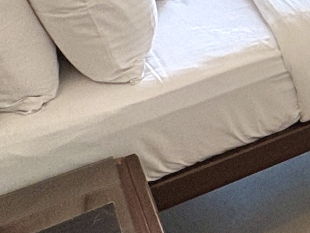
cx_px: 720
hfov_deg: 14.5
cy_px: -195
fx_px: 860
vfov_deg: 13.7
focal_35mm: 96
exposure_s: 1/119
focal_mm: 2.22
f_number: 2.2
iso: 125
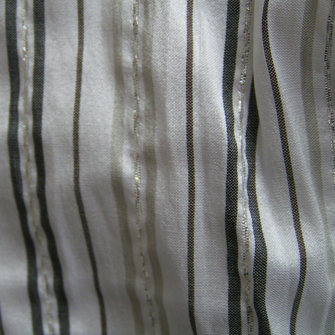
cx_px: 118
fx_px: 865
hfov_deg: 21.9
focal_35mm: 79
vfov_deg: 21.9
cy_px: 161
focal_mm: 9.7
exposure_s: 1/60
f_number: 3.2
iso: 125
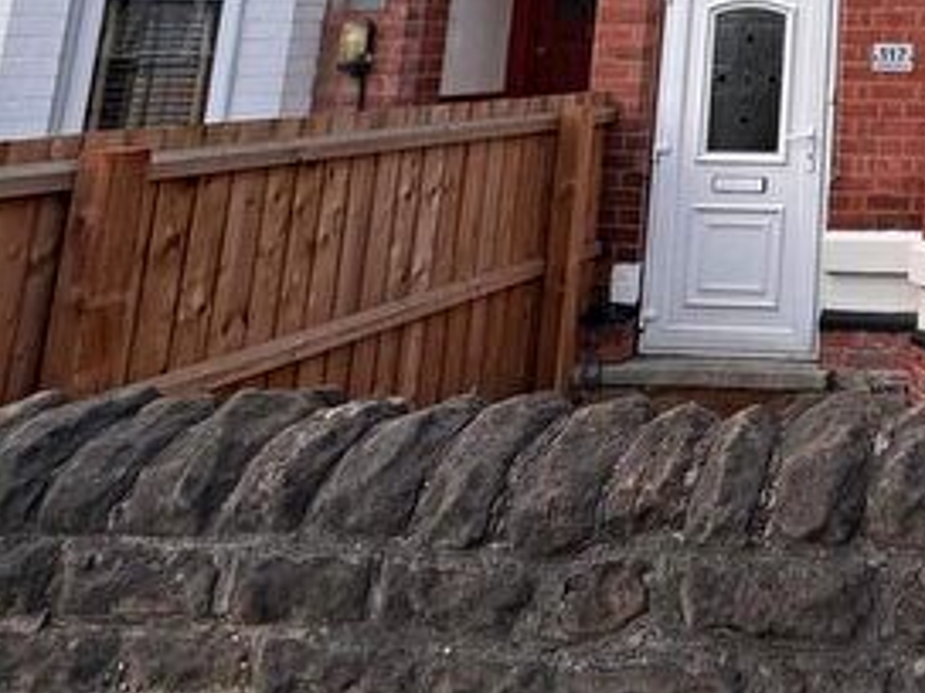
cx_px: 1078
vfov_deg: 33.1
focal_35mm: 36
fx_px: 962
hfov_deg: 39.2
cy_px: -121
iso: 40
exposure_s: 1/512
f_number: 2.2
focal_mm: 2.22
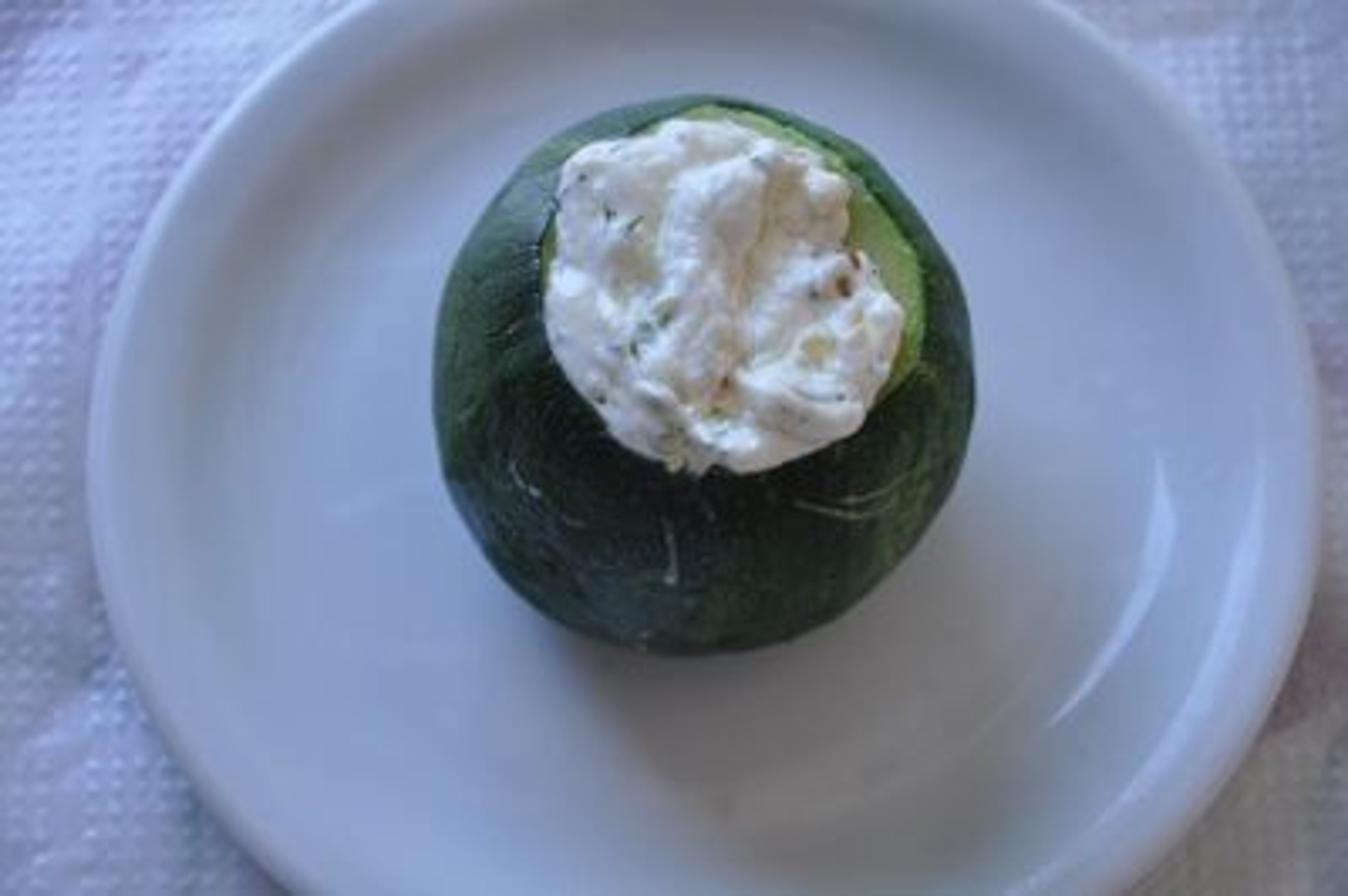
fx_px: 3928
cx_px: 674
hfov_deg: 19.5
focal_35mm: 105
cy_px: 448
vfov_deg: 13.0
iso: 400
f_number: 5.3
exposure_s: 1/80
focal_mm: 70
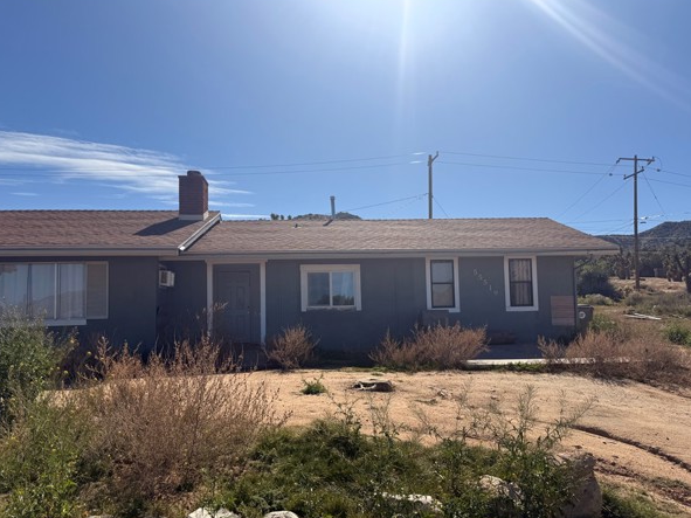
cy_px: 268
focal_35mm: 26
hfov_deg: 67.3
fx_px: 519
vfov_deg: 53.0
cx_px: 341
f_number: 1.78
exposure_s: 1/10309
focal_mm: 6.76
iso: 80
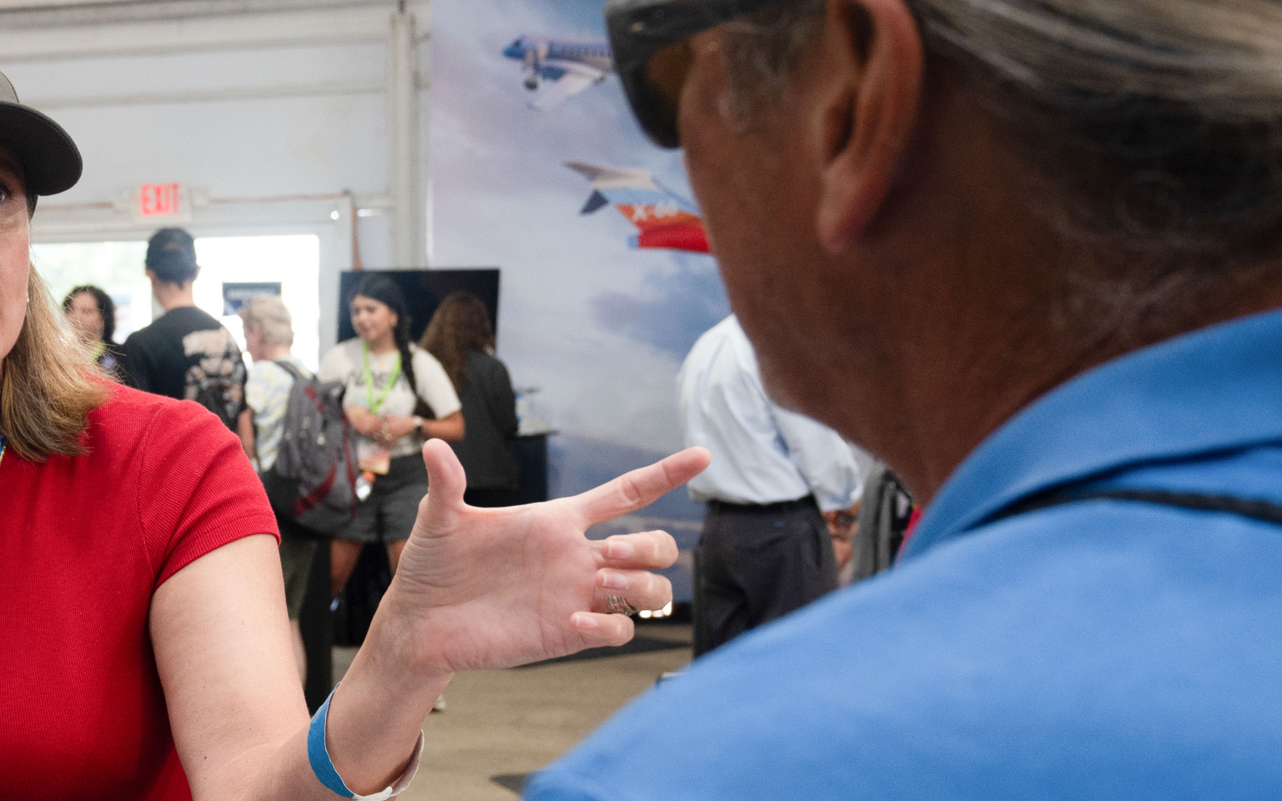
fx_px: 2341
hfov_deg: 28.3
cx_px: -73
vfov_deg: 19.4
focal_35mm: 67
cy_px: 447
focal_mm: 30
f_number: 5.6
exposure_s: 1/200
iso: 800
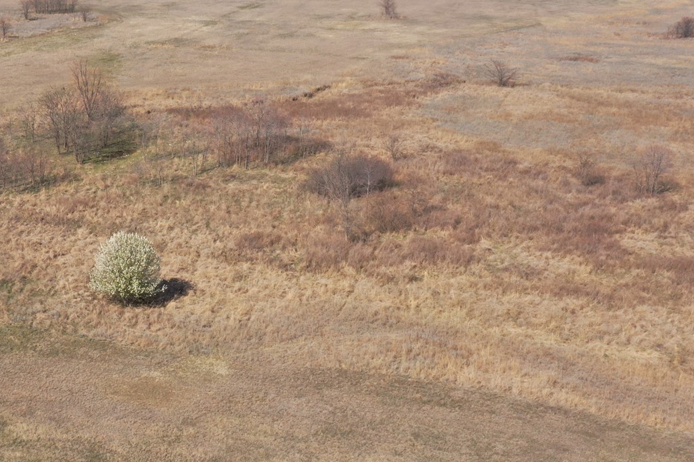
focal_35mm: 55
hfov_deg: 35.0
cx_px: 126
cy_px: 228
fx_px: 1060
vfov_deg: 24.6
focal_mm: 10.26
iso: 100
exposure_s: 1/120
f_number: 11
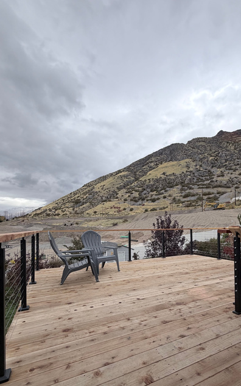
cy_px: 228
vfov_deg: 90.1
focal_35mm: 18
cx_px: 147
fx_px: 189
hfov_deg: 64.3
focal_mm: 2.22
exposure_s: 1/770
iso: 40
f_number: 2.2
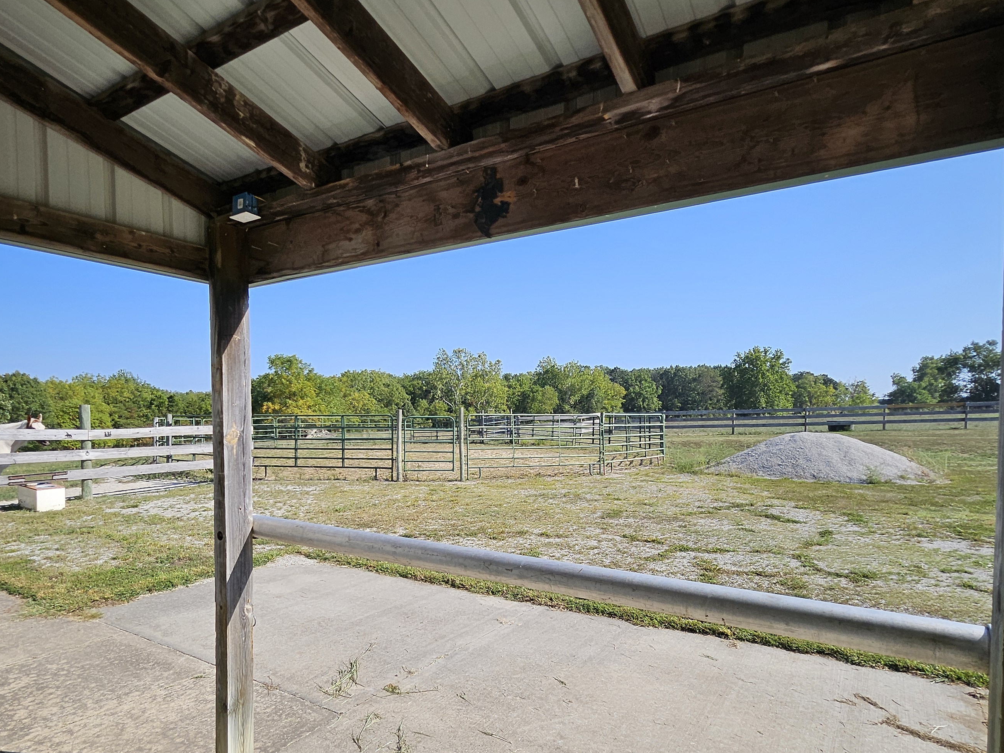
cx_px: 460
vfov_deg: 65.5
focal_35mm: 20
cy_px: 445
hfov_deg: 81.6
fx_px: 580
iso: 32
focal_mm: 1.74
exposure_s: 1/1111
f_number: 2.2
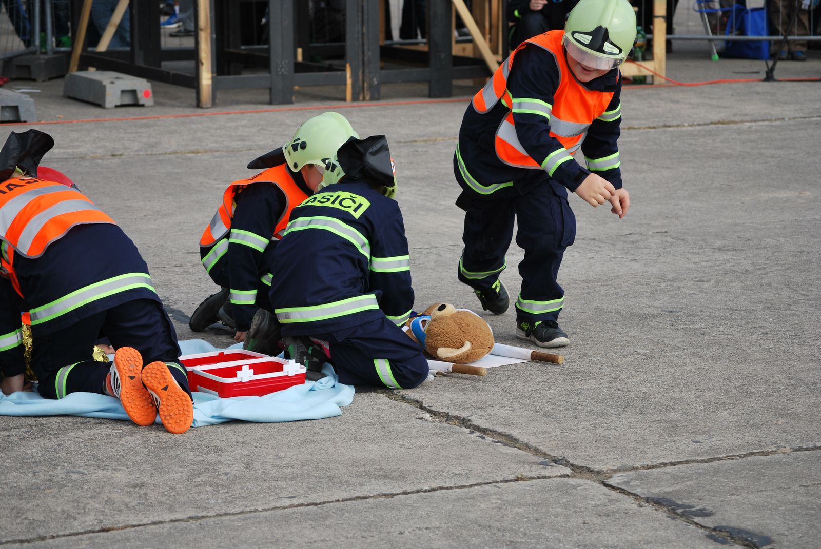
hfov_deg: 17.0
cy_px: 274
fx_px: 2740
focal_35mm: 120
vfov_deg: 11.5
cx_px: 410
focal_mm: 80
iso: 110
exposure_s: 1/500
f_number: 5.6
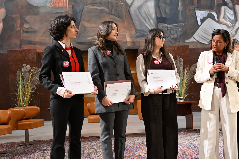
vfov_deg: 30.5
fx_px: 292
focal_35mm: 44
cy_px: 80
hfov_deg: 44.5
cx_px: 120
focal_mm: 44
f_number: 6.3
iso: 3200
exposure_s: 1/50
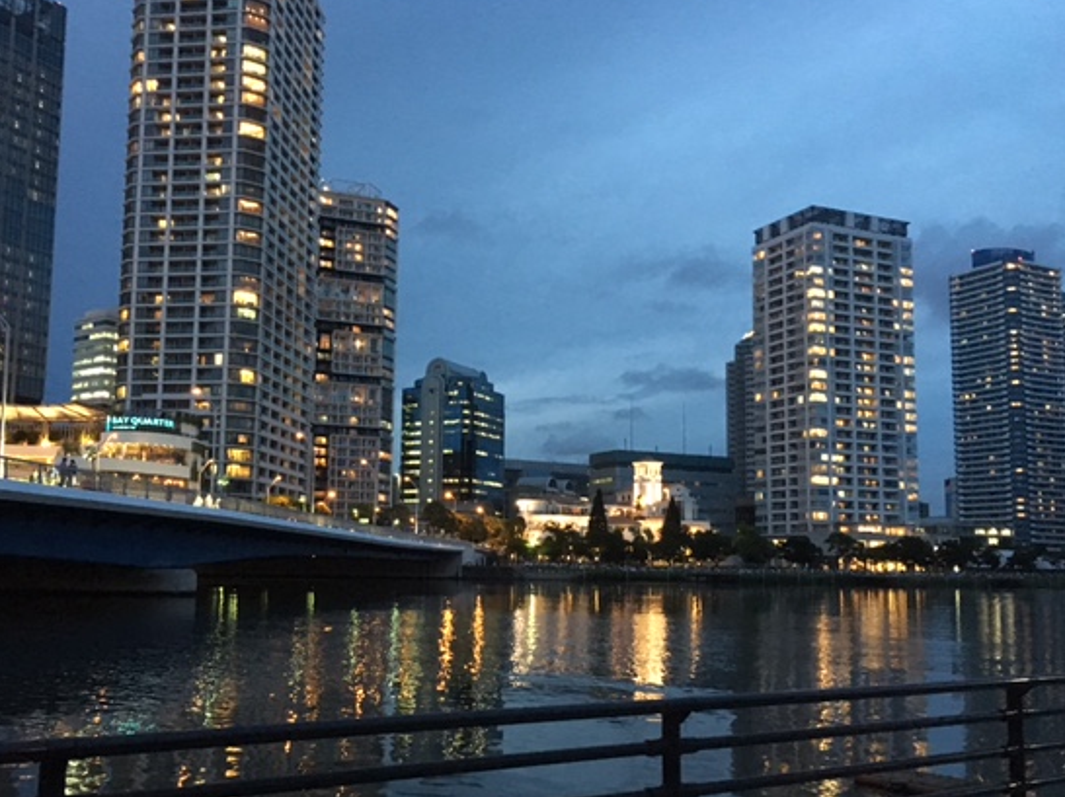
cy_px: 438
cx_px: 456
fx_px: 1046
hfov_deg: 53.8
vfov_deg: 41.7
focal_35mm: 34
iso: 320
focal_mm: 4.15
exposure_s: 1/15
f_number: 2.2
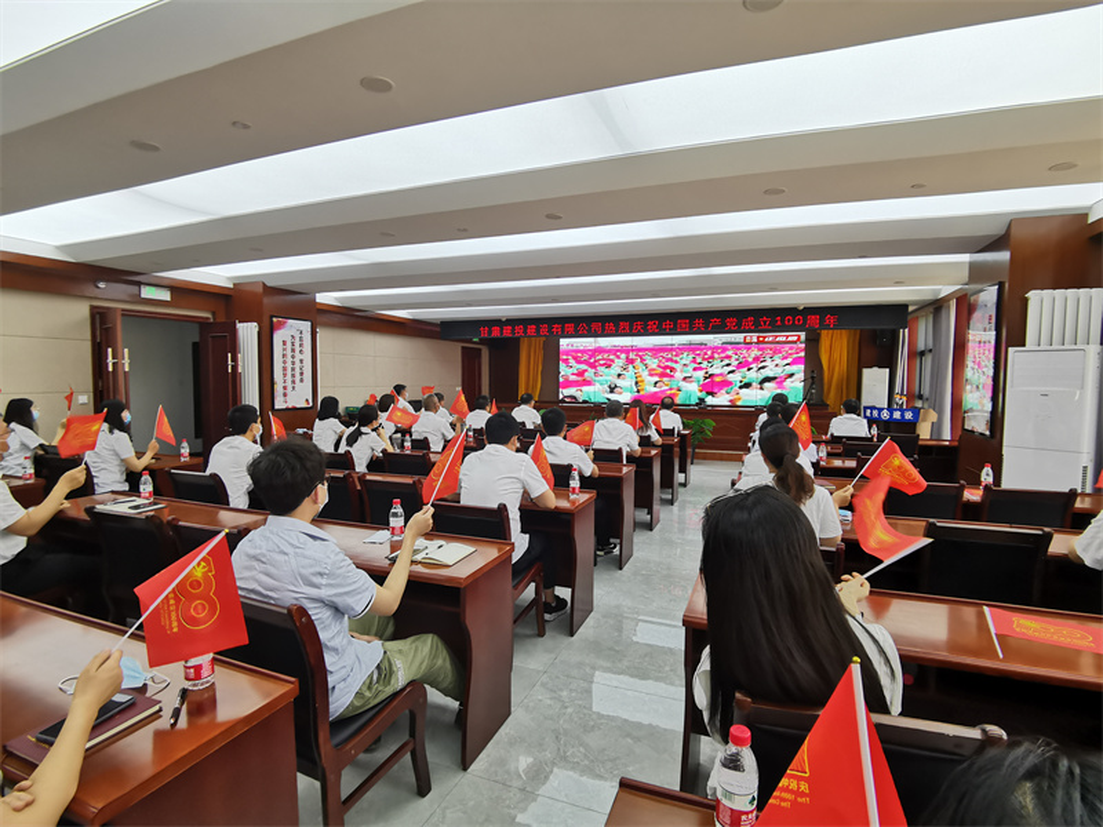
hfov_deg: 91.0
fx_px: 542
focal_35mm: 17
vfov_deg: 74.7
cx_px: 552
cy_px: 414
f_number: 2.2
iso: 100
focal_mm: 2.26
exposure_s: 1/100
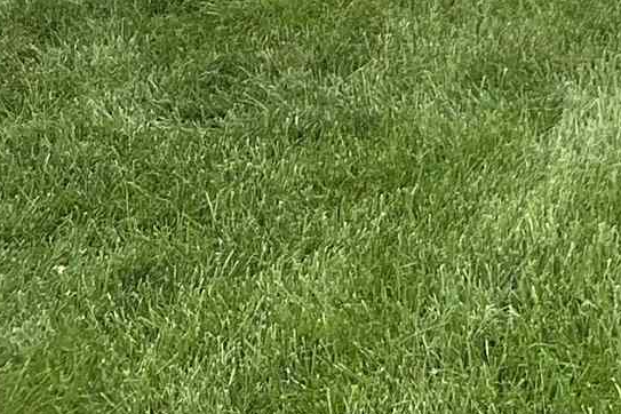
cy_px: -898
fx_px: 2639
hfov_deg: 10.6
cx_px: 1670
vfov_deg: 7.6
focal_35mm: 153
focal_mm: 5.7
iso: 50
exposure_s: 1/1698
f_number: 1.5
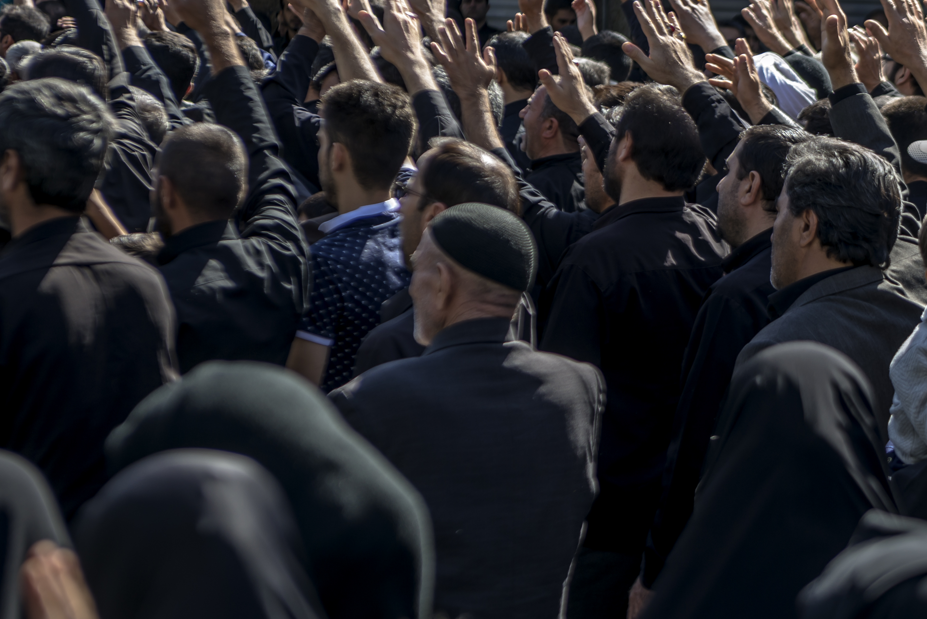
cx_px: 778
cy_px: 343
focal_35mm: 145
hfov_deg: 14.1
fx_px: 3735
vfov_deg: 9.5
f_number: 4
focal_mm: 70
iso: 50
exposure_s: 1/320
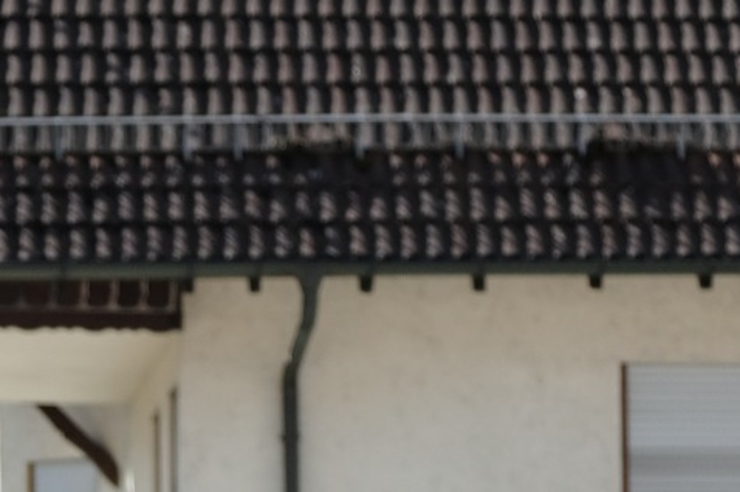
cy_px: 1028
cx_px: 522
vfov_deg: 5.4
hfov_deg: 8.3
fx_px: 5074
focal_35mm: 247
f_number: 3.6
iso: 400
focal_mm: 39
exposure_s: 1/2000
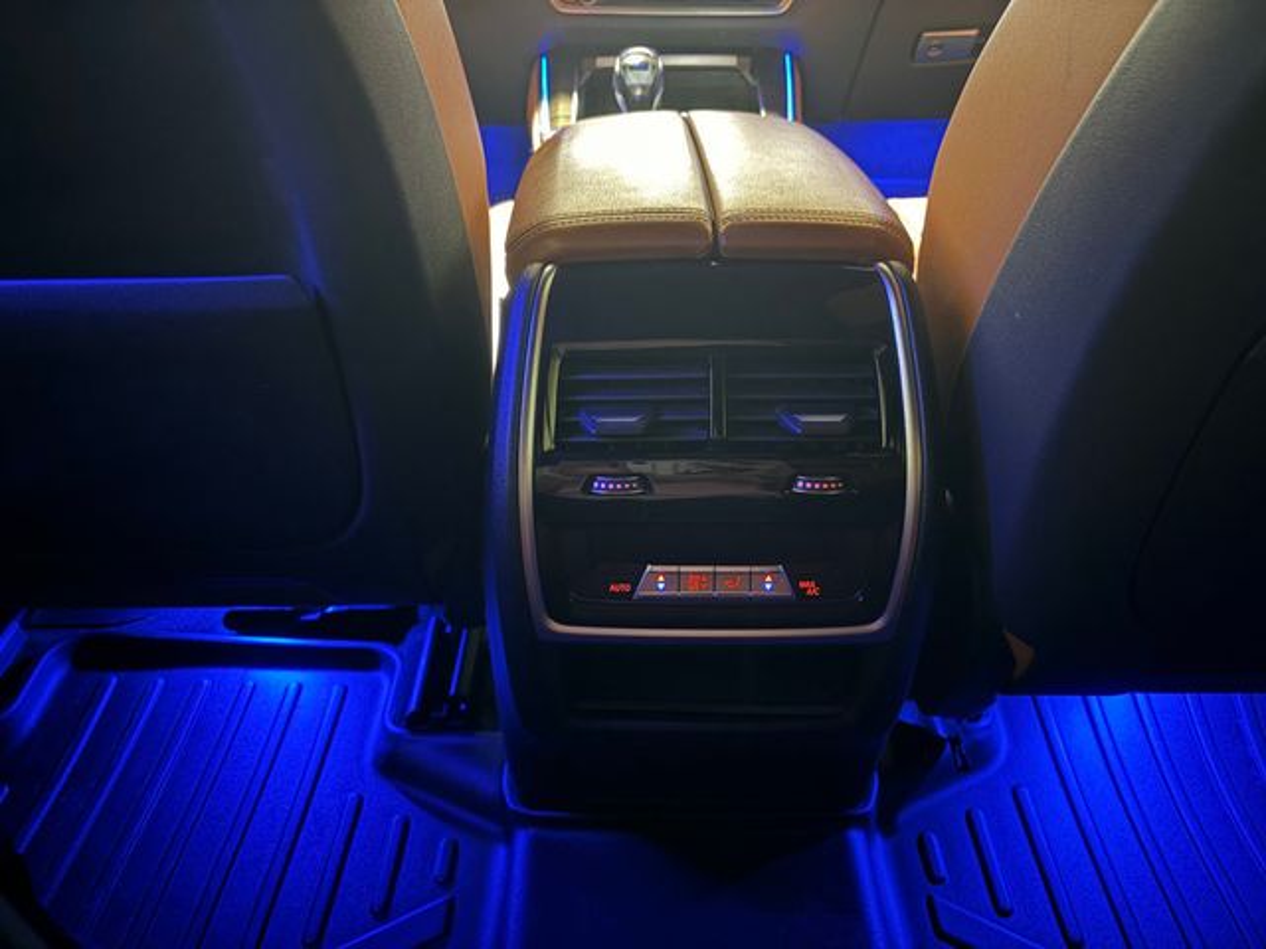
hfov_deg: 67.3
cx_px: 633
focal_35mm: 26
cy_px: 474
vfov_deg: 53.1
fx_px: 951
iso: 800
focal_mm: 5.96
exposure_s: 1/2
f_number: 1.6
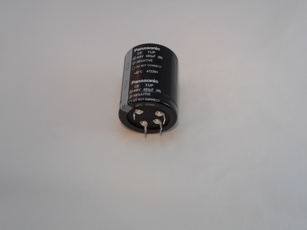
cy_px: 115
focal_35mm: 59
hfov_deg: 32.7
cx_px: 154
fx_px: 523
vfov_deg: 24.8
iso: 100
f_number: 5.1
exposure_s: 1/30
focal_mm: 10.5
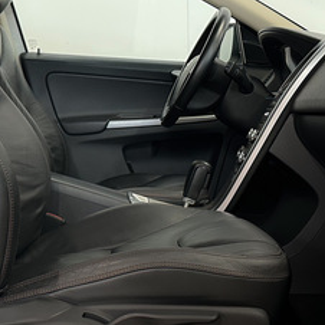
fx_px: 648
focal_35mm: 61
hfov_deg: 27.9
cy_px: 131
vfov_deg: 28.1
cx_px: 99
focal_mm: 6.86
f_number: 1.8
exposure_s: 1/50
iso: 250
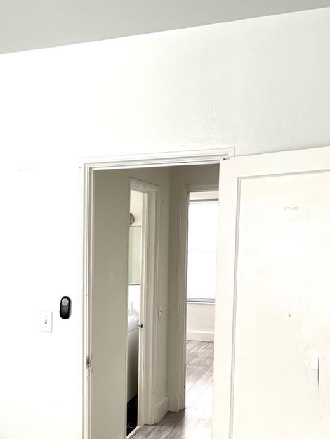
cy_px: 294
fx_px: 572
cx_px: 70
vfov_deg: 41.5
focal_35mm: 45
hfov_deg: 31.4
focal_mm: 4.2
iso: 50
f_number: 1.6
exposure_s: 1/121
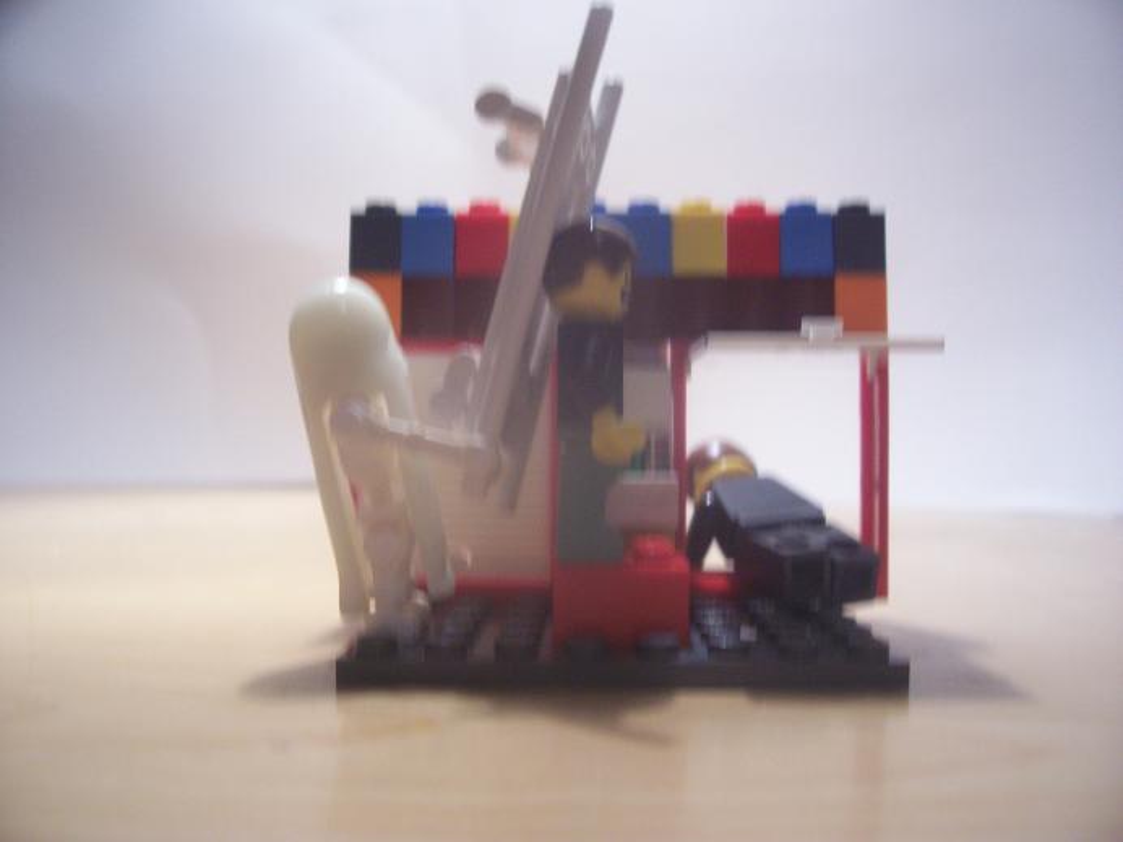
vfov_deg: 41.8
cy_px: 421
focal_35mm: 34
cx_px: 562
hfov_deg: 54.0
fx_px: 1103
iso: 114
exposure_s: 1/32
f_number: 2.7
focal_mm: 5.6
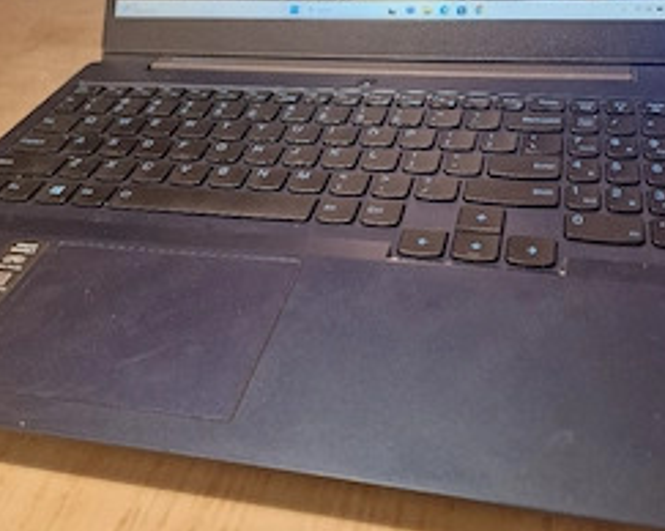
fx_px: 728
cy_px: 140
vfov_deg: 39.1
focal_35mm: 37
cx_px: 383
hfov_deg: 48.9
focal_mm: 6.4
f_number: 1.8
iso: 640
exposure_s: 1/60.2
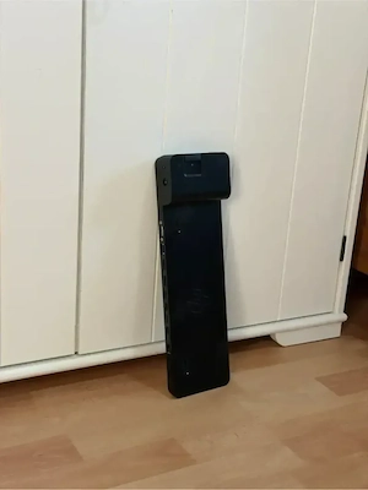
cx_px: 184
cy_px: 245
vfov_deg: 39.7
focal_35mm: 48
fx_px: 680
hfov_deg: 30.3
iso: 200
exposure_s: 1/60
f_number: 1.78
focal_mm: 6.76
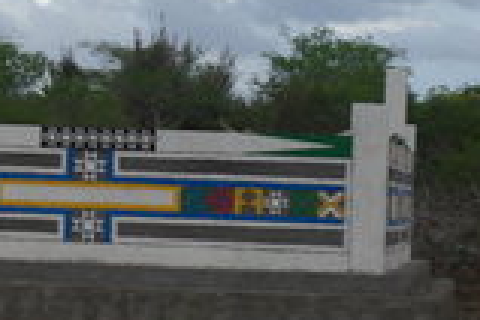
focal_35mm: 333
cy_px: 116
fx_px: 4440
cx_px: 97
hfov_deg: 6.2
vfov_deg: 4.1
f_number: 5.6
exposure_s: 1/125
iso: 100
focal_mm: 55
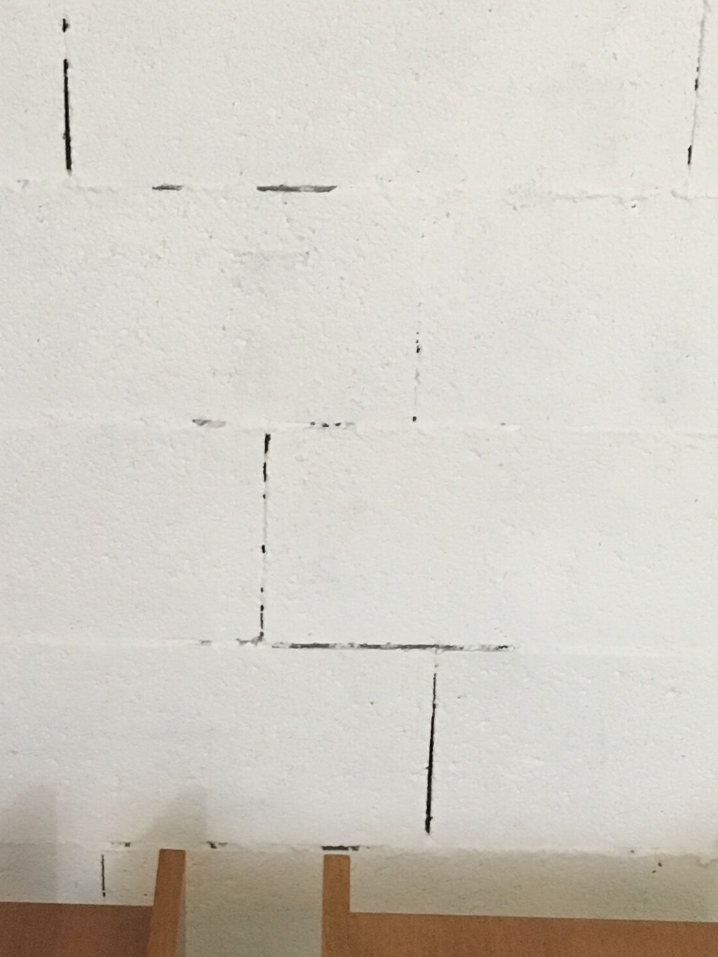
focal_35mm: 79
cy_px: 677
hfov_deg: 18.6
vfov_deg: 24.5
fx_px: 2185
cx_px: 282
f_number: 2.2
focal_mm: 4.15
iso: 200
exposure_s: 1/25
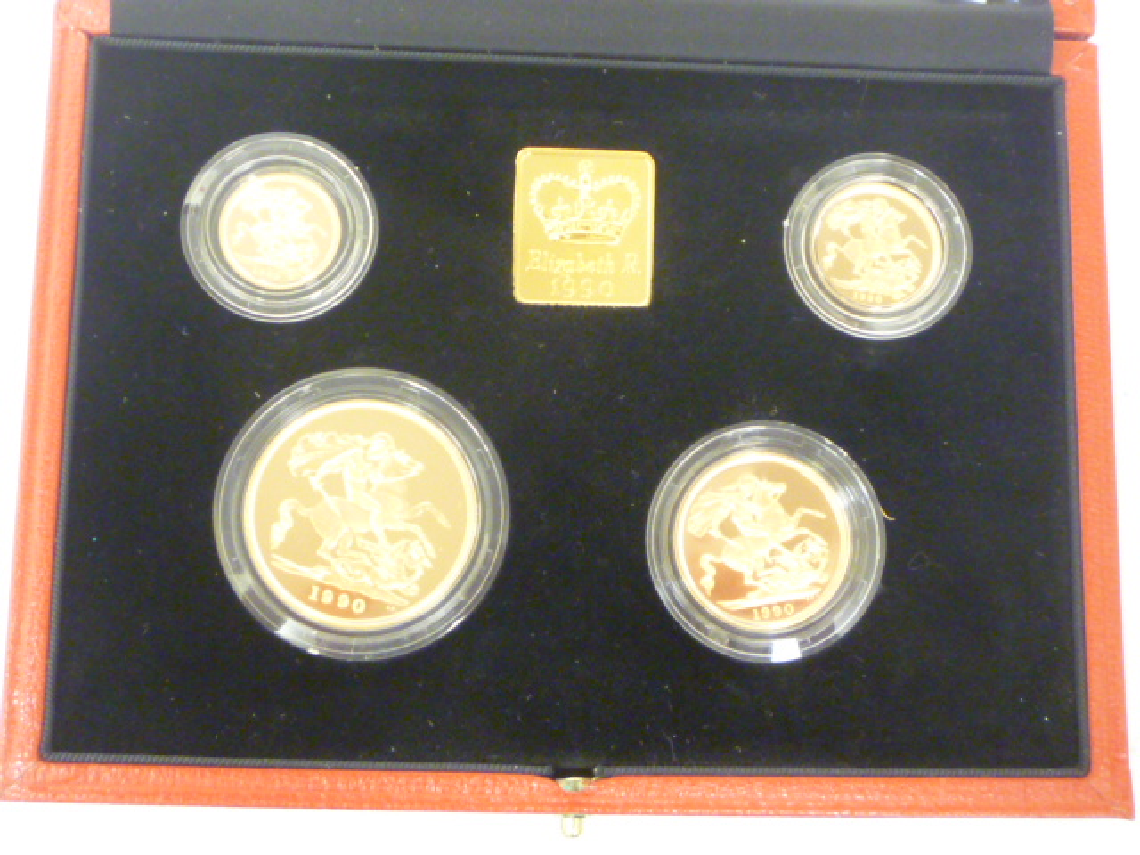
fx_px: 1680
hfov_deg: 37.5
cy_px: 428
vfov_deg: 28.6
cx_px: 570
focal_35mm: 51
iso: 400
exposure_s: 1/6
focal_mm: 5.2
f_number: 3.3
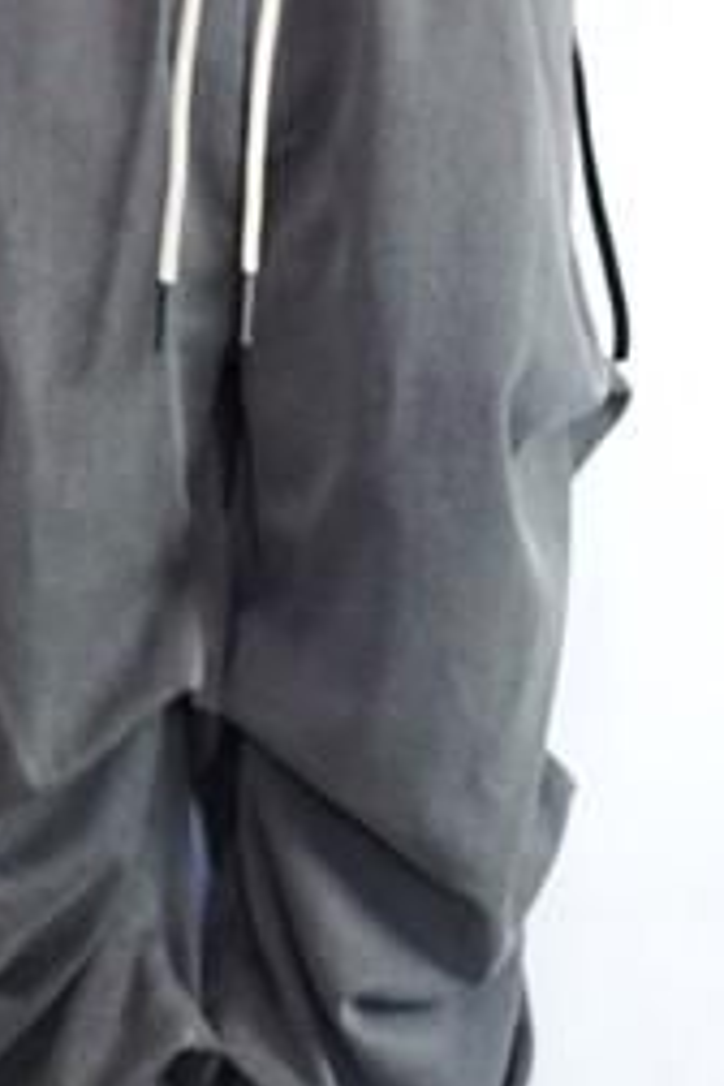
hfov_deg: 26.8
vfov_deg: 39.0
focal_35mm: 50
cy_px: 746
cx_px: 220
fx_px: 1508
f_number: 3.5
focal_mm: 16
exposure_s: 1/160
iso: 2500
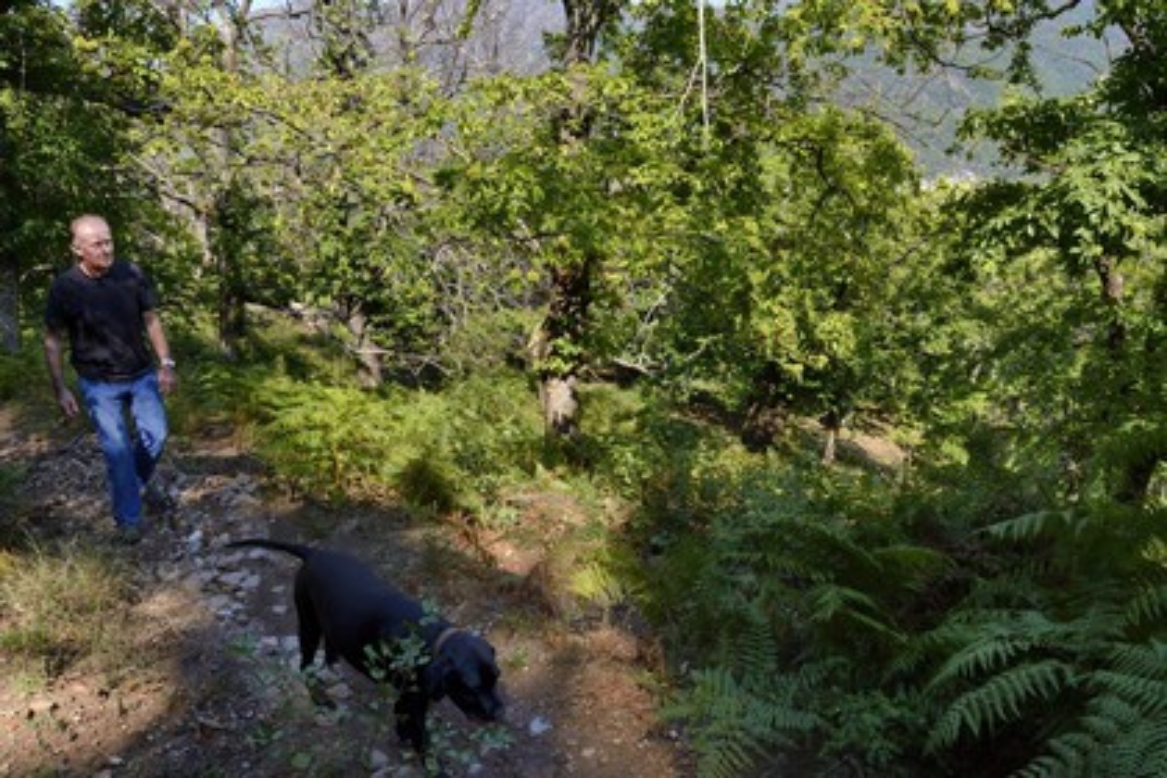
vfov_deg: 53.1
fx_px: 778
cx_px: 584
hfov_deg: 73.7
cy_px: 389
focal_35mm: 24
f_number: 11
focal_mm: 24
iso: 400
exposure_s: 1/160
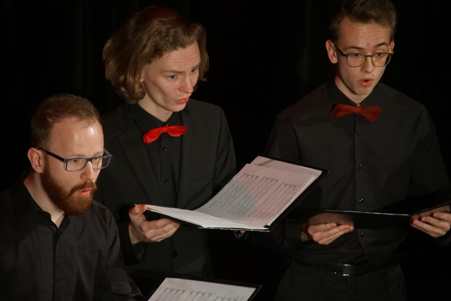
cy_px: 150
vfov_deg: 4.6
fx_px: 3759
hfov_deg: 6.9
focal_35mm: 300
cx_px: 226
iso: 1600
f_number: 6.3
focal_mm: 200
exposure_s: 1/40
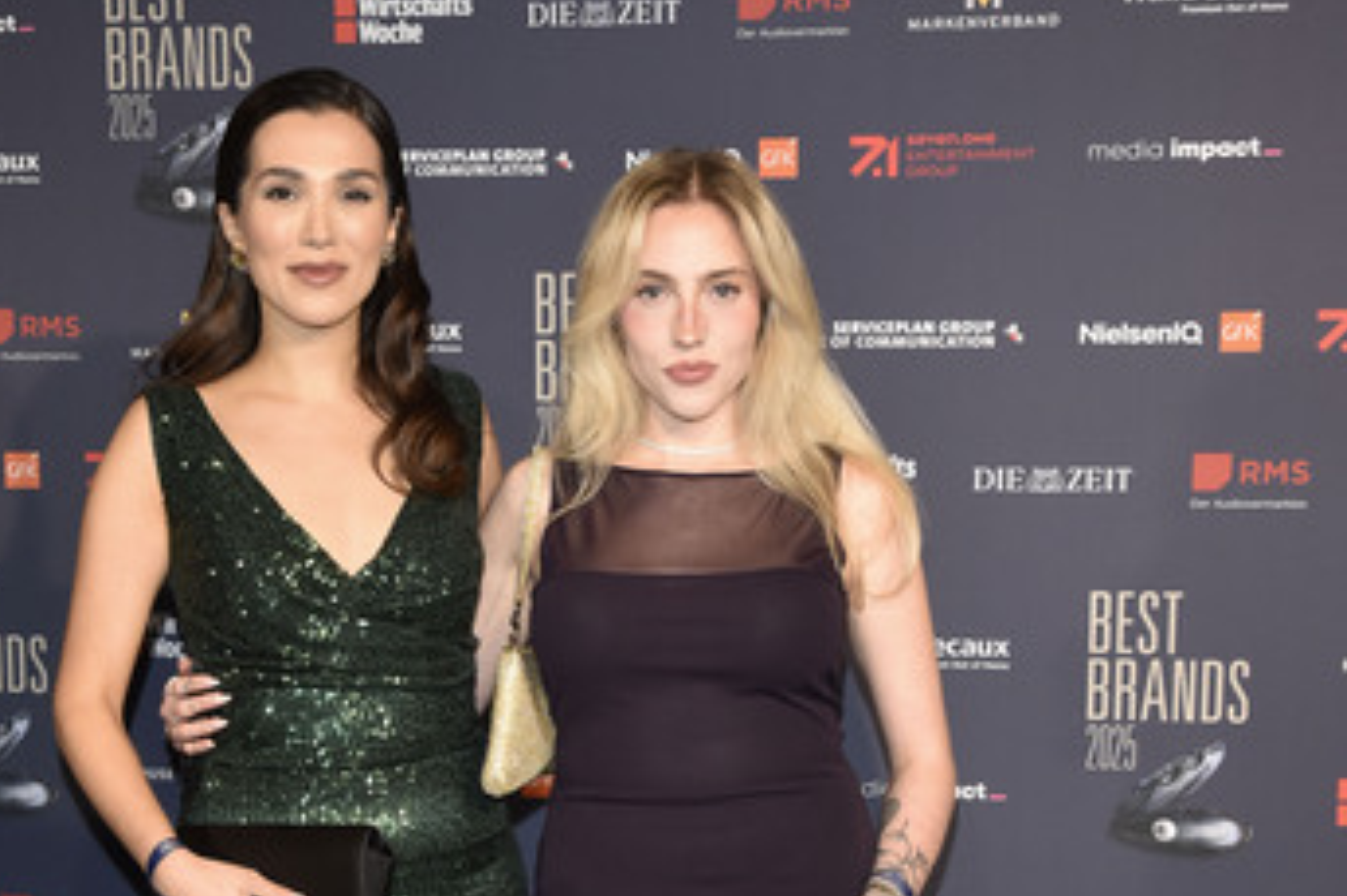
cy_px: 583
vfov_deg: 24.5
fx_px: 2057
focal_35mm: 55
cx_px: 511
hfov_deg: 36.1
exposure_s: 1/250
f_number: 7.1
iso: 1250
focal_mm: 42
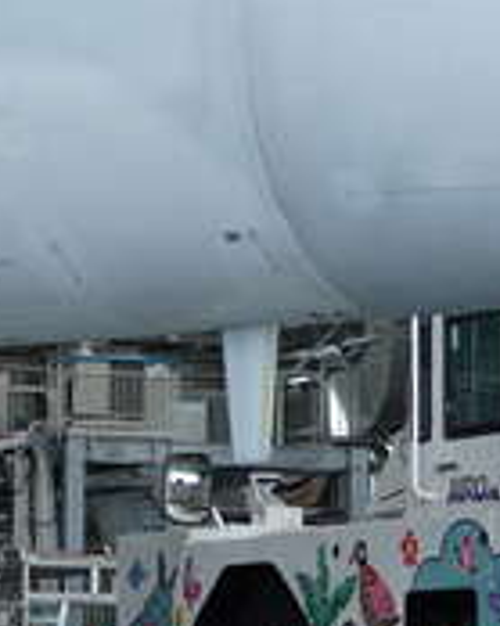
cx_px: 94
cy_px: 176
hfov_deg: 7.7
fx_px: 3684
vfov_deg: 9.7
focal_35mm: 199
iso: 250
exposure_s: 1/125
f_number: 4.5
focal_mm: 41
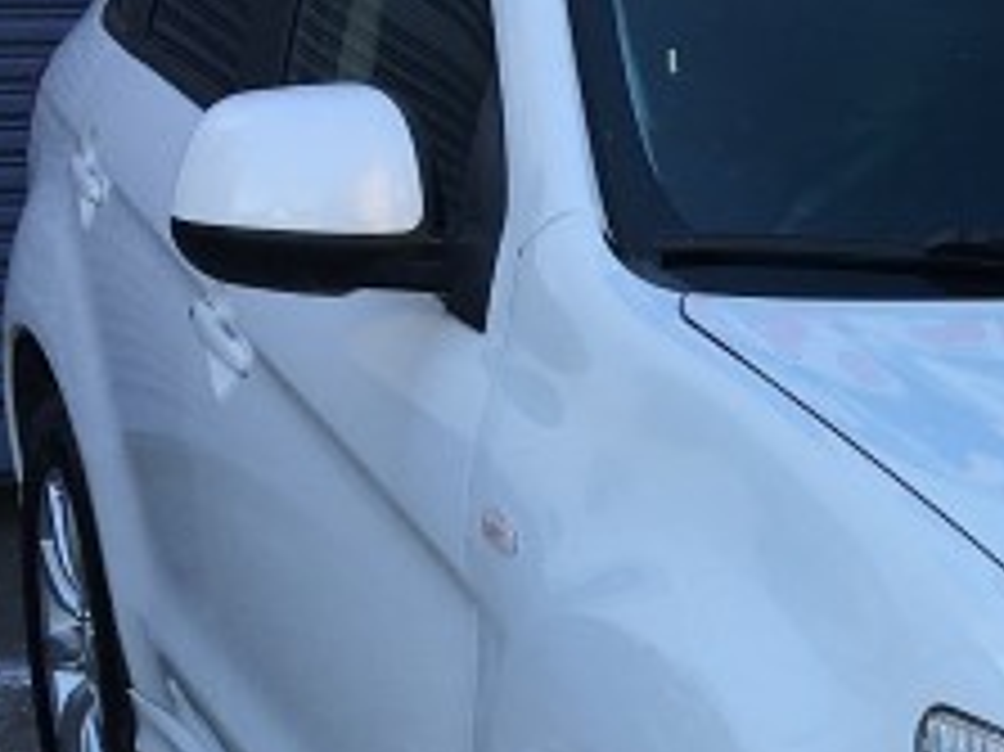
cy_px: 711
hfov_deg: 14.3
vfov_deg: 11.1
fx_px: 3855
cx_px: 1234
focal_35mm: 133
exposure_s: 1/333
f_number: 2.2
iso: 25
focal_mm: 4.15
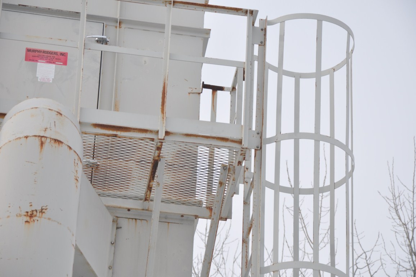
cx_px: 208
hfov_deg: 13.1
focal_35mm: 158
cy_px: 138
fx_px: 1818
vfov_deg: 8.7
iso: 200
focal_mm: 105
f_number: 9
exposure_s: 1/320
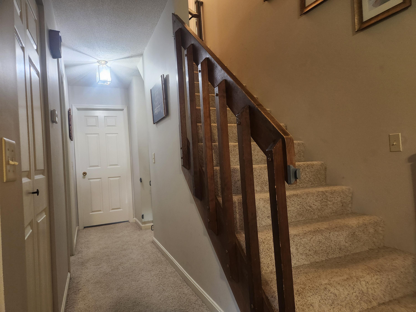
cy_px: 156
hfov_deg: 73.9
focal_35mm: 23
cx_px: 208
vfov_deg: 58.9
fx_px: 276
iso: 640
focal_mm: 5.4
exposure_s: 1/60
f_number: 1.8
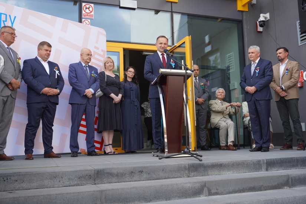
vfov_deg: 35.5
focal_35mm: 38
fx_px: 319
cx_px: 153
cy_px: 102
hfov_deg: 51.3
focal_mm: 25
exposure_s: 1/200
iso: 100
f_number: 4.5
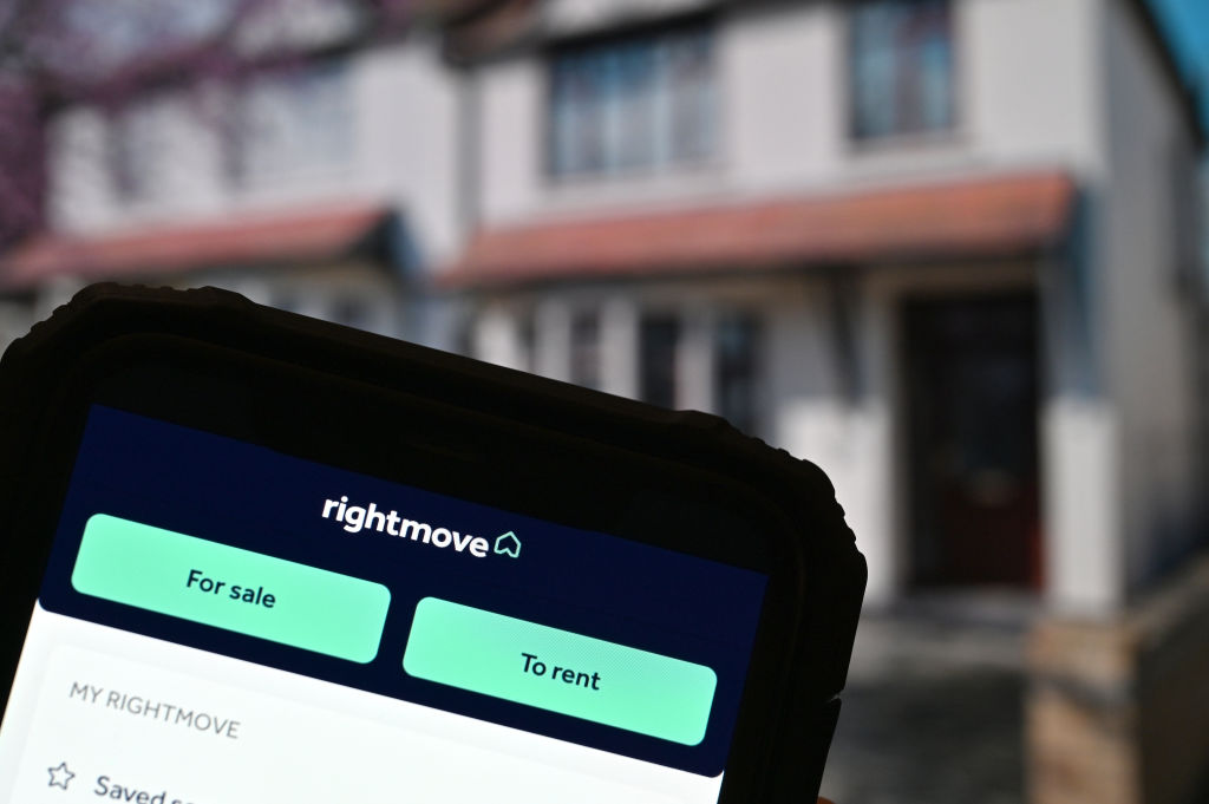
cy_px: 402
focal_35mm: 97
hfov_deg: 21.0
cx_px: 604
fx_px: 3255
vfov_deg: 14.1
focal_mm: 97
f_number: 9
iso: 640
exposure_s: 1/125
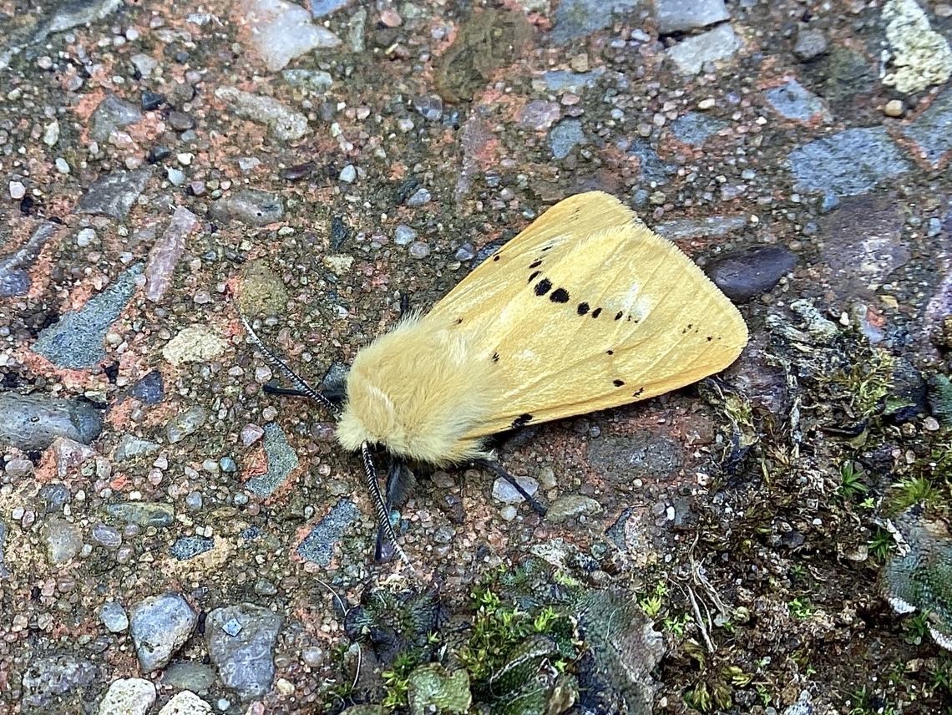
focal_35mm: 31
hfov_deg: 58.3
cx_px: 476
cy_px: 358
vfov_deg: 45.5
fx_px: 853
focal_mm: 3.3
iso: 64
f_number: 2.4
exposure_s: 1/60
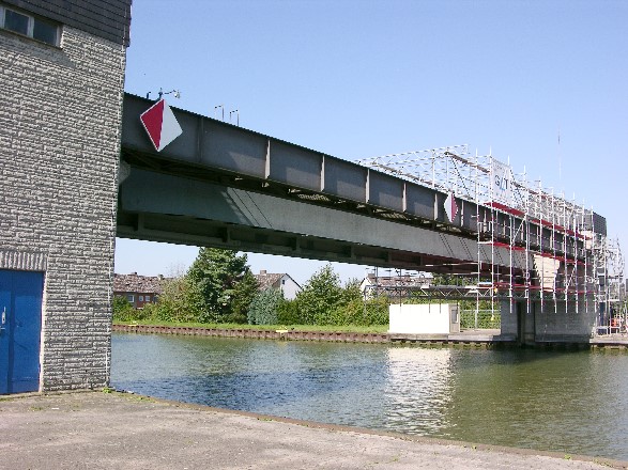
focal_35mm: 35
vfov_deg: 40.7
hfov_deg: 52.6
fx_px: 635
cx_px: 314
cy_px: 235
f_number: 8
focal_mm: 8.9
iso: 50
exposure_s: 1/118
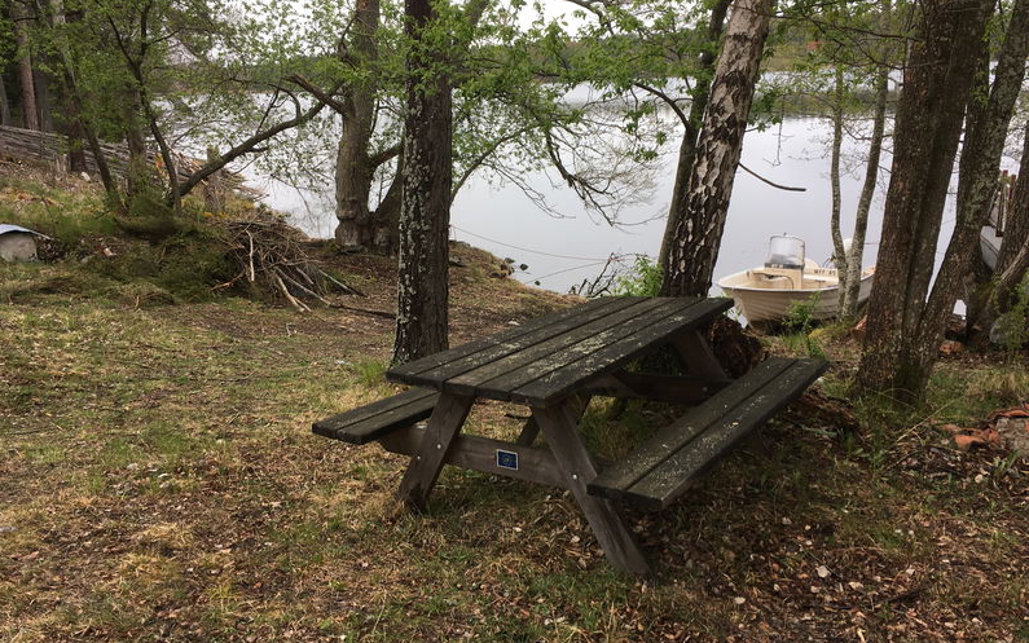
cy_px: 325
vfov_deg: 38.3
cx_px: 517
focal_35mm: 33
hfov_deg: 58.1
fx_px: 926
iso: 25
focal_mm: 4.15
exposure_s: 1/217
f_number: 2.2
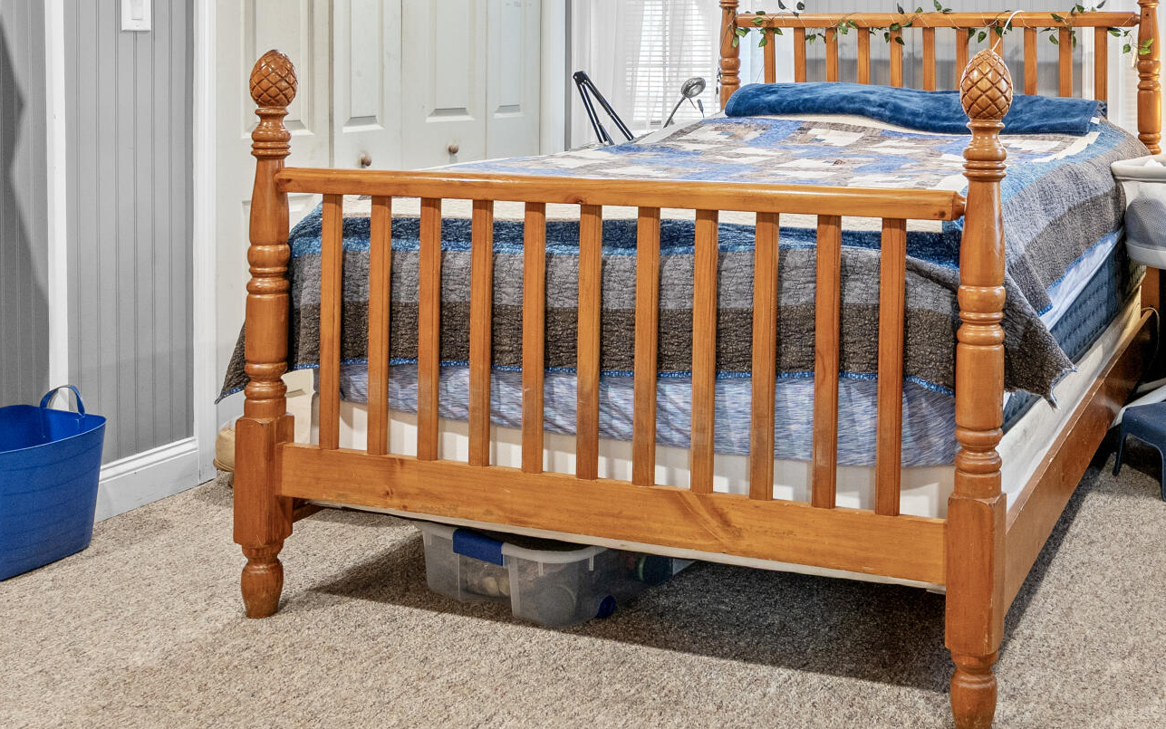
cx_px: 963
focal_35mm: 38
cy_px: 116
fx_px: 1208
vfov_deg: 32.4
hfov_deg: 48.1
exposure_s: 1/6
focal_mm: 16
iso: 640
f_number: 8
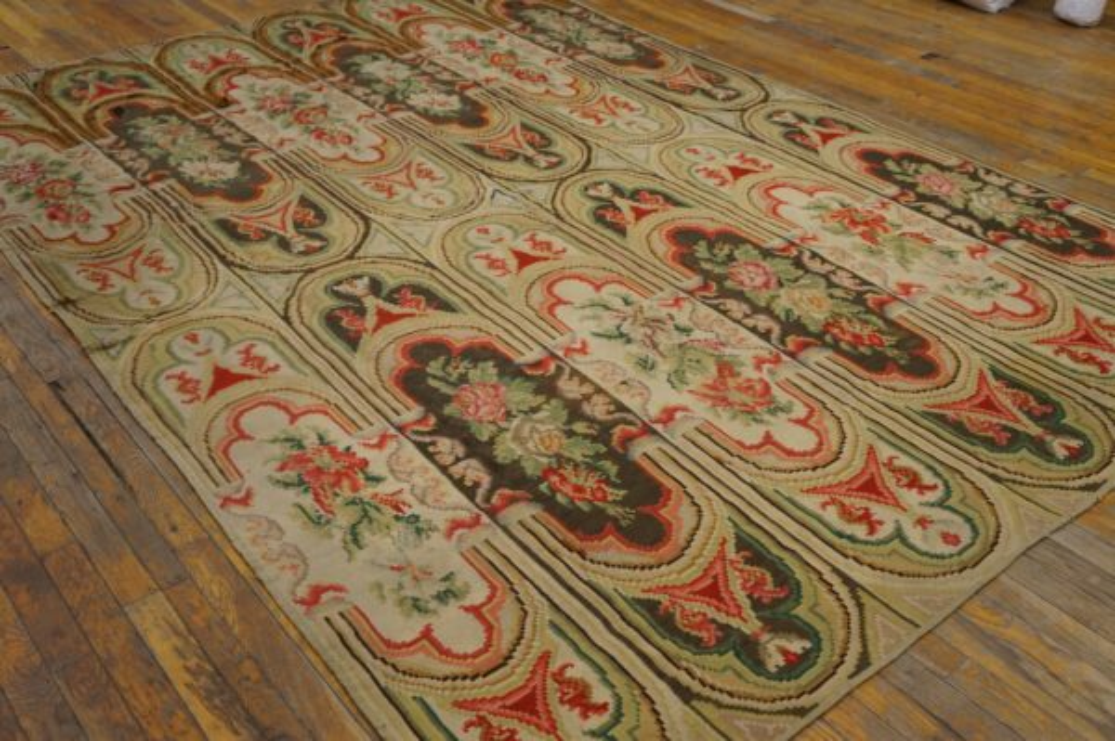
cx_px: 558
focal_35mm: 34
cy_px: 370
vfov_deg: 38.3
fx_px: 1068
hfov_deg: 55.1
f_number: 4
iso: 500
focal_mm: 23
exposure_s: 1/60
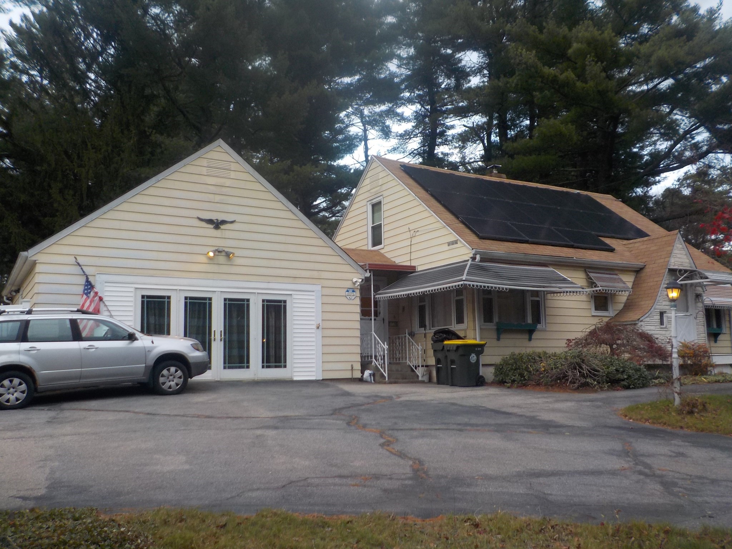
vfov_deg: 46.8
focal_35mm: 30
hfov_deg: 60.0
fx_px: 634
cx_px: 366
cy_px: 274
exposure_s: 1/60
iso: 125
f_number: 3.3
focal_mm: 4.1
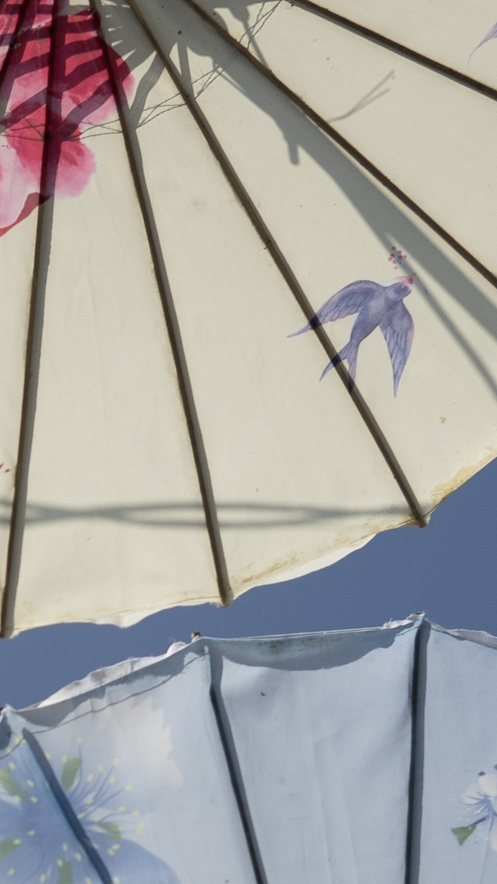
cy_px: 655
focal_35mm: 227
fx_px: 5318
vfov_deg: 9.5
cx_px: -852
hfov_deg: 5.1
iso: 100
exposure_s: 1/1250
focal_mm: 43
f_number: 4.5
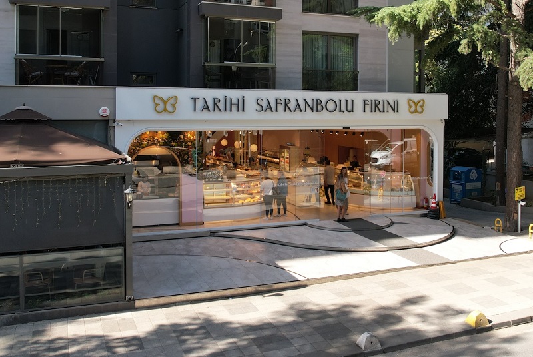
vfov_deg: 57.3
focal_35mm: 22
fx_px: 326
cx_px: 266
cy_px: 178
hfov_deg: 78.5
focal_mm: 8.38
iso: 100
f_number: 2.8
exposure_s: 1/30
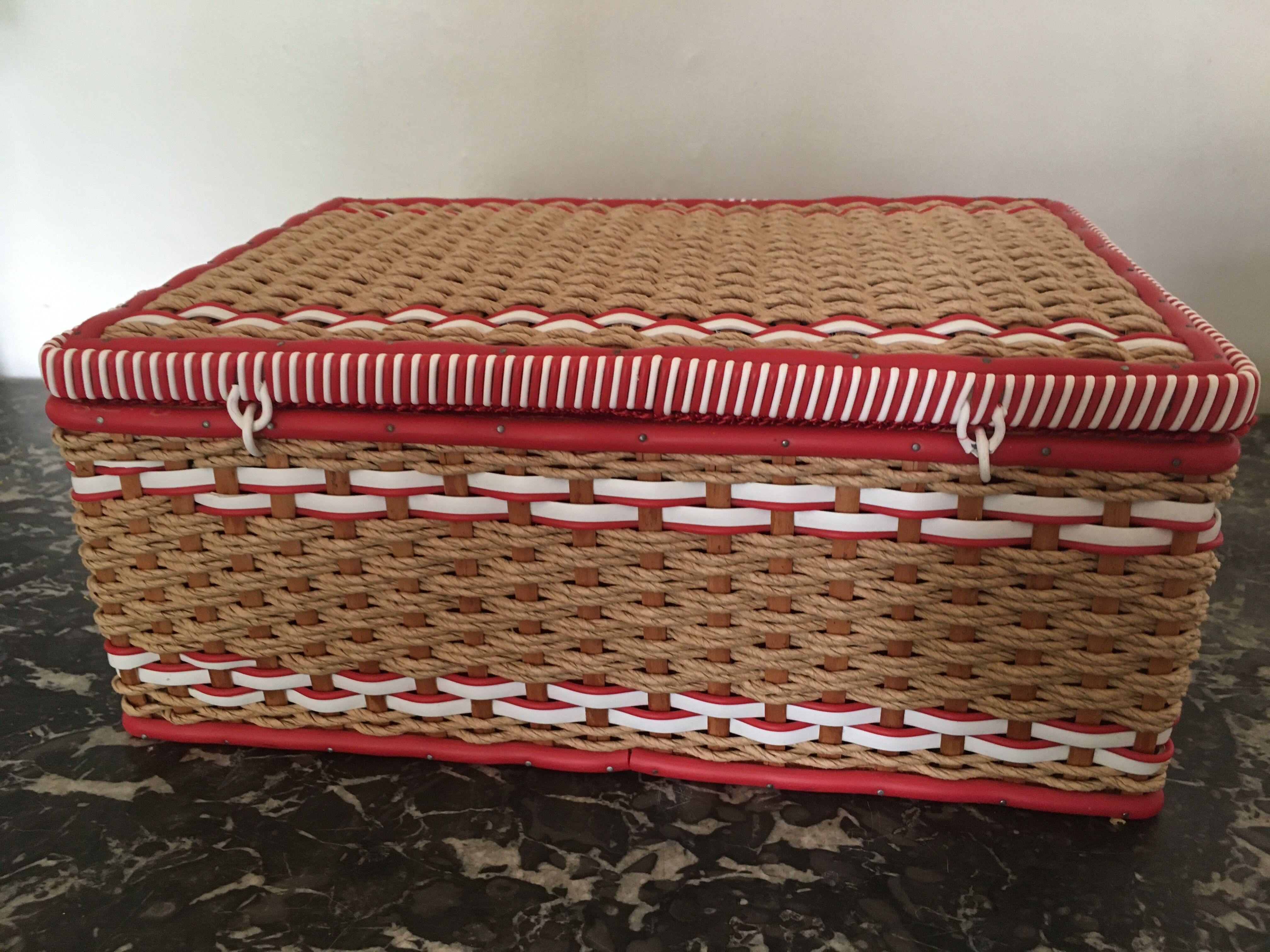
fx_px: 1064
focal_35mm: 29
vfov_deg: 48.2
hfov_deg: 61.7
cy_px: 476
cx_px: 635
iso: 160
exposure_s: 1/33
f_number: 2.2
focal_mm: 4.15
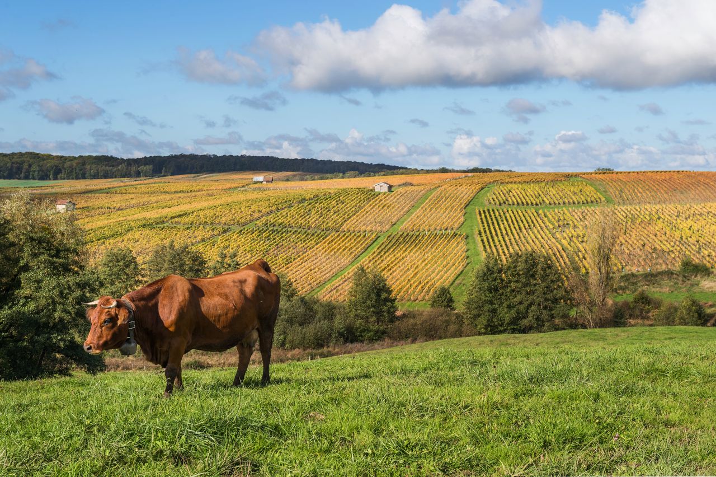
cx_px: 358
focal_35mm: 56
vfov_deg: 24.2
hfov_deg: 35.7
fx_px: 1113
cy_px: 238
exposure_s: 1/250
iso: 100
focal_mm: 56
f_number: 8
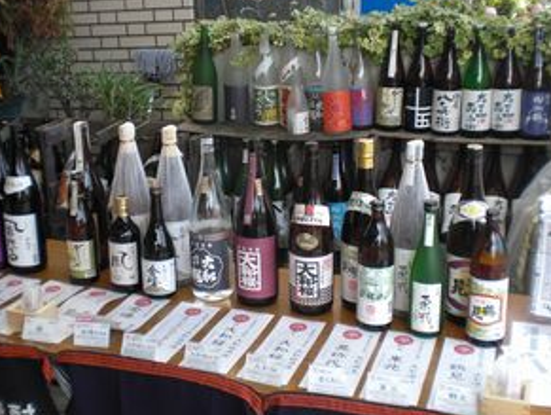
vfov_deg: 32.2
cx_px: 236
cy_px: 190
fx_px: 717
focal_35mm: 45
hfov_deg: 41.9
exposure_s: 1/100
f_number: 3.1
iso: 64
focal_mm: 6.3
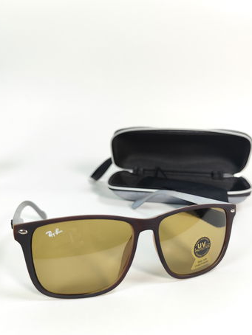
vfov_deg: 65.1
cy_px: 185
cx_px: 137
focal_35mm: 27
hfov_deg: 51.3
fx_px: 262
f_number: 1.65
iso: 250
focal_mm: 6.19
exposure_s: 1/100
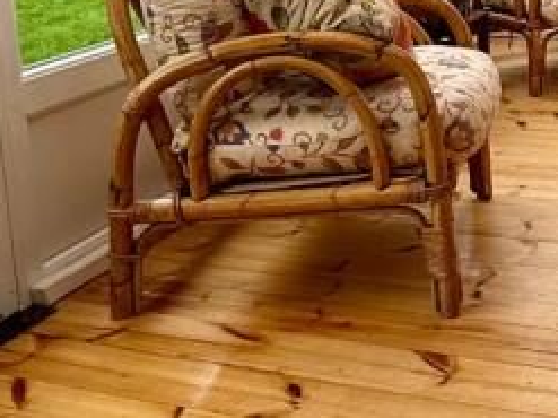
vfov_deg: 23.8
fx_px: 934
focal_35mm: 58
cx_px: 538
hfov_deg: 31.2
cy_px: -32
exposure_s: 1/111
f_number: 2.2
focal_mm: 2.22
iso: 64
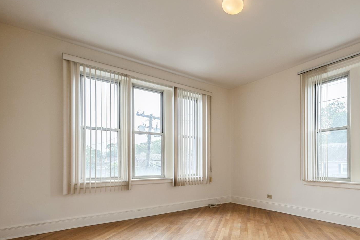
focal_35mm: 22
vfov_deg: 56.0
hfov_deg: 76.6
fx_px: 220
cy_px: 161
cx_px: 234
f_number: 11
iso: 400
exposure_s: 1/100
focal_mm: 15
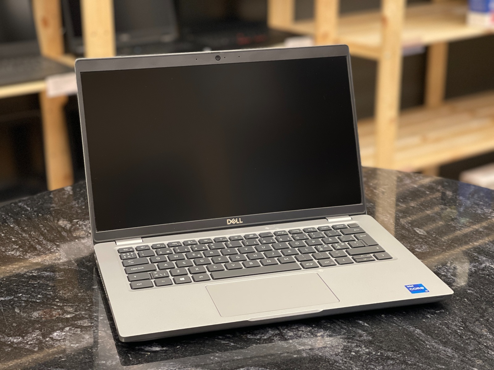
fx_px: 913
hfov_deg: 30.3
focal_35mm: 64
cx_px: 247
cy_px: 185
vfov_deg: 22.9
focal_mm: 7.5
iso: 250
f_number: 2.2
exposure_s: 1/40
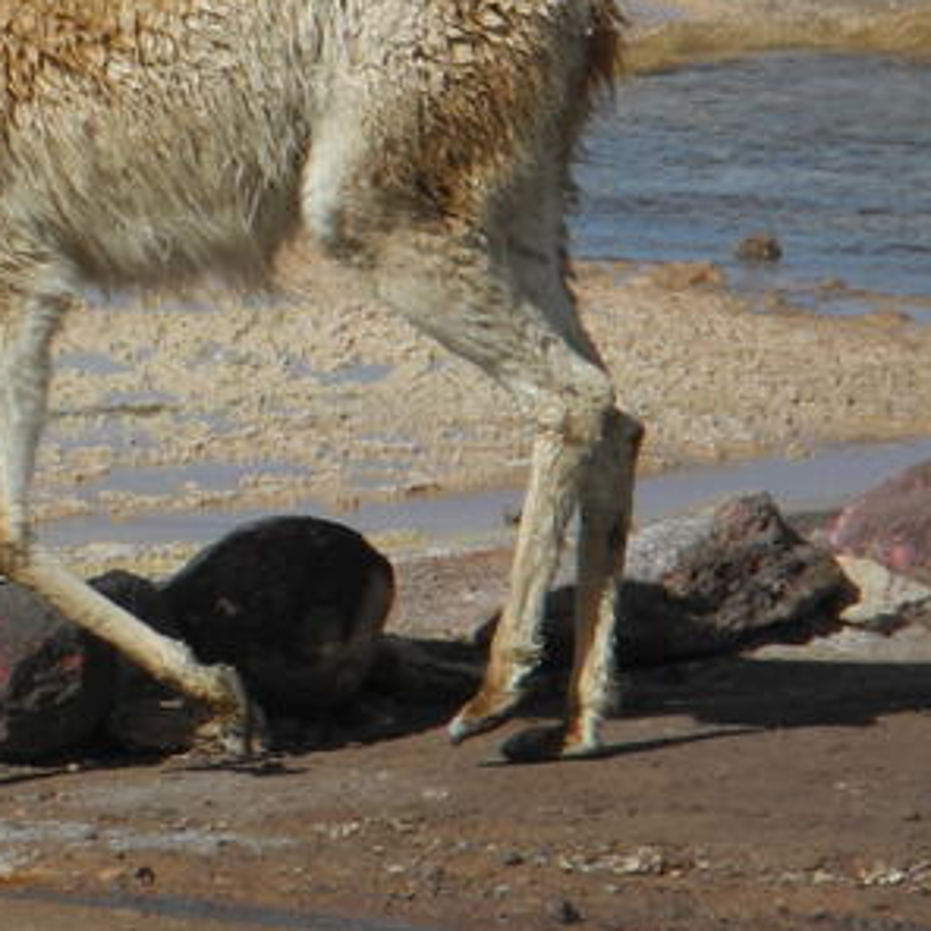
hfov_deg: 2.9
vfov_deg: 2.9
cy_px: 63
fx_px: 18622
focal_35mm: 612
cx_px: -494
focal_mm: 42.6
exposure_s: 1/800
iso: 100
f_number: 5.6
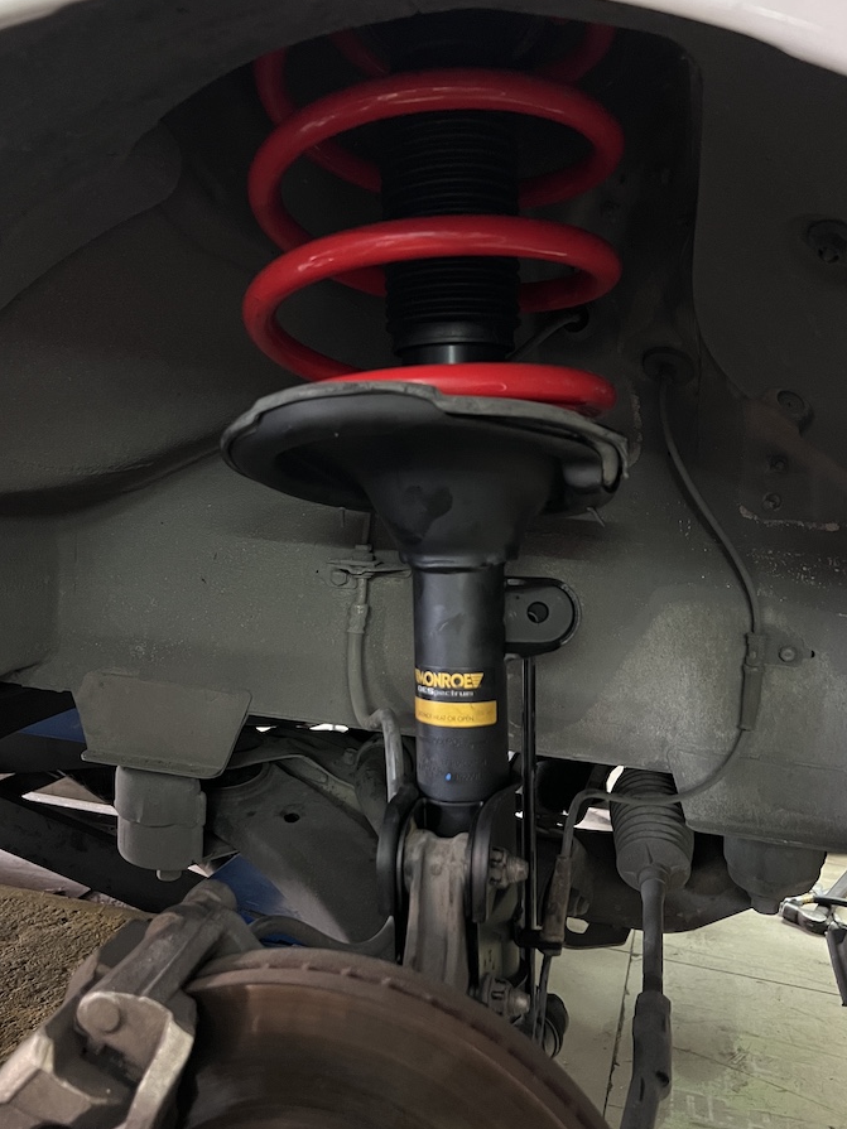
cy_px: 538
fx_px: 1012
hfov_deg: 45.4
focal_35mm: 31
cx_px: 443
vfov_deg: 58.3
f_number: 1.5
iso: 800
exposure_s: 1/25
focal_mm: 5.7
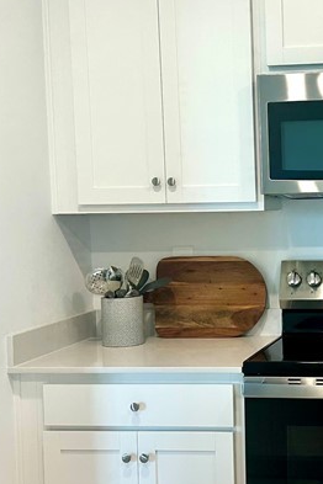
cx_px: 337
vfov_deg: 31.0
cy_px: 244
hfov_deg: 20.2
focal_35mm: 65
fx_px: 875
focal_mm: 6.86
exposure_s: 1/120
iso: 160
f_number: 1.78
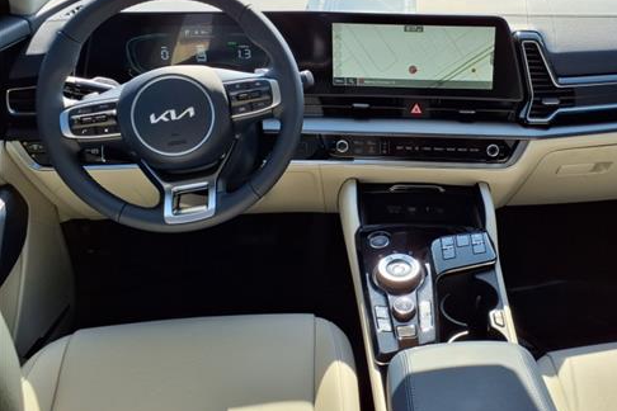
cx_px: 405
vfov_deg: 35.8
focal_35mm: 37
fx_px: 634
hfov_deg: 51.1
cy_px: 164
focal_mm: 3.58
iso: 40
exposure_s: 1/556
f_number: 1.9
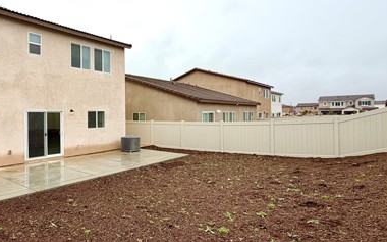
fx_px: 264
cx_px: 117
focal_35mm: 25
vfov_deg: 49.2
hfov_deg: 69.6
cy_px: 114
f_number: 2.2
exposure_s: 1/770
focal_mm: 2.22
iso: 32
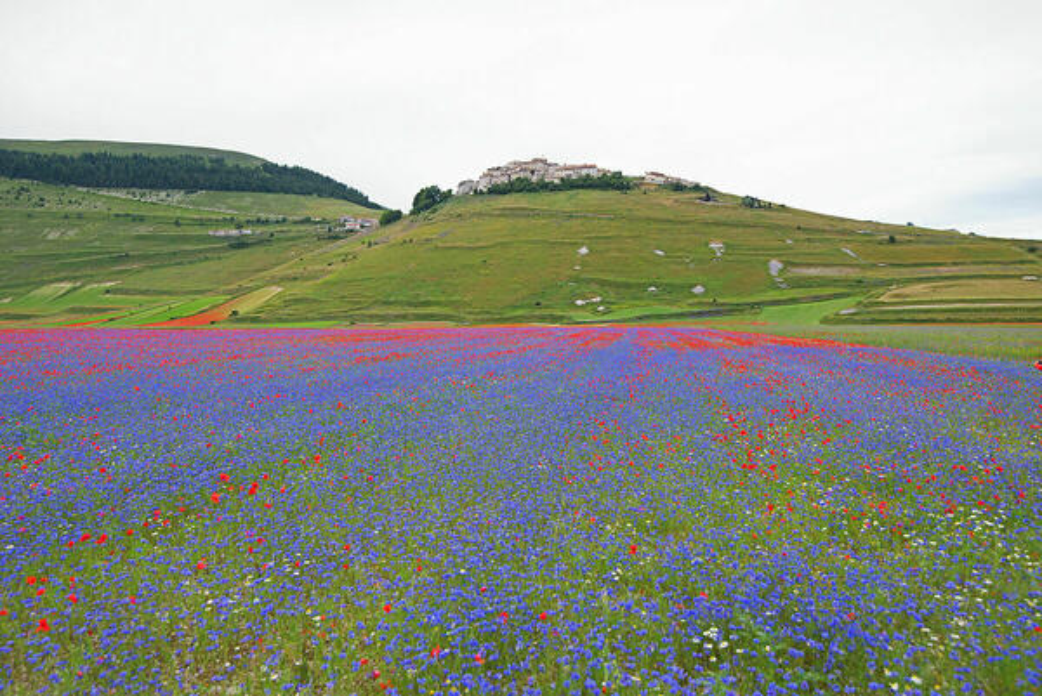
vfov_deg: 46.5
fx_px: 811
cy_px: 348
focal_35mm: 28
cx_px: 521
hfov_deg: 65.4
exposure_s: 1/1000
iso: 640
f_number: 6.3
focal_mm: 28
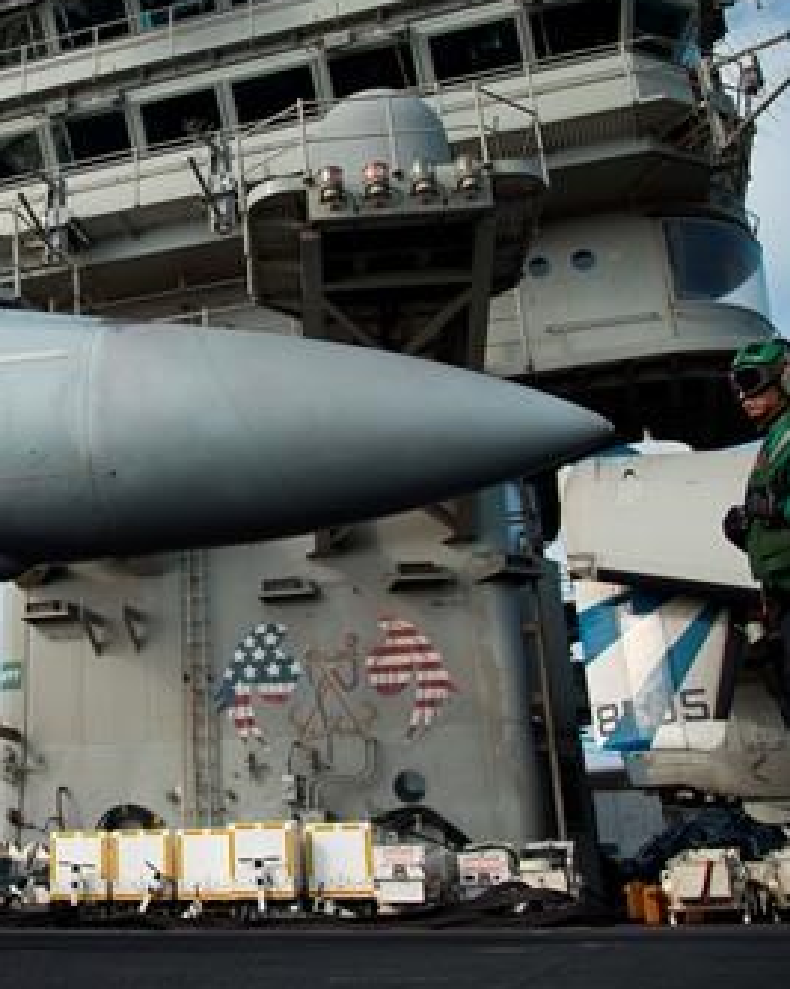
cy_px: 362
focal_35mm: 44
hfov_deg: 32.2
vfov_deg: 41.7
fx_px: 1287
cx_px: 59
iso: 160
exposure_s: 1/1250
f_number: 4
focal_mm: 24
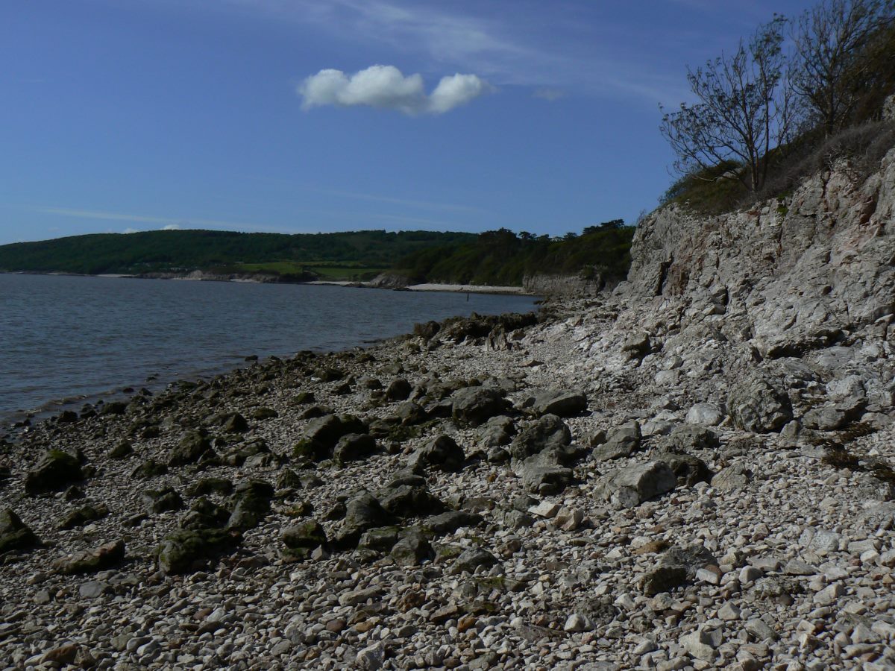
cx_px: 448
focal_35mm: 36
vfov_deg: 39.7
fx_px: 931
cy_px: 336
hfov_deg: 51.4
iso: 80
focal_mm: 6
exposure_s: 1/800
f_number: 8
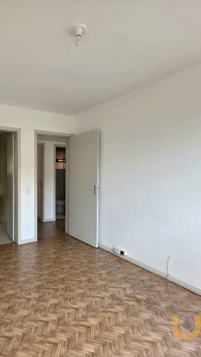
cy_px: 178
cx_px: 42
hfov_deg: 54.6
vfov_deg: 89.6
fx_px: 180
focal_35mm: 19
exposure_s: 1/120
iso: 25
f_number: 1.9
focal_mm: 2.2
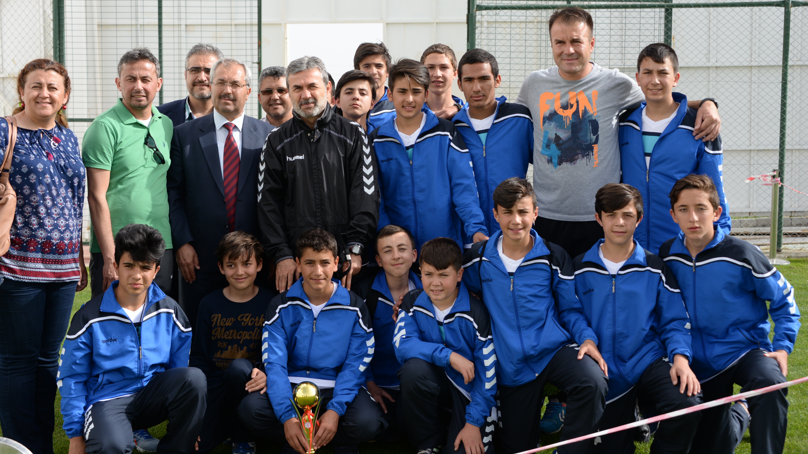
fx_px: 1028
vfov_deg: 24.9
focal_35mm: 48
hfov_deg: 42.9
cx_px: 402
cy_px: 203
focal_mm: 45
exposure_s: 1/2000
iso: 400
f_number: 4.2
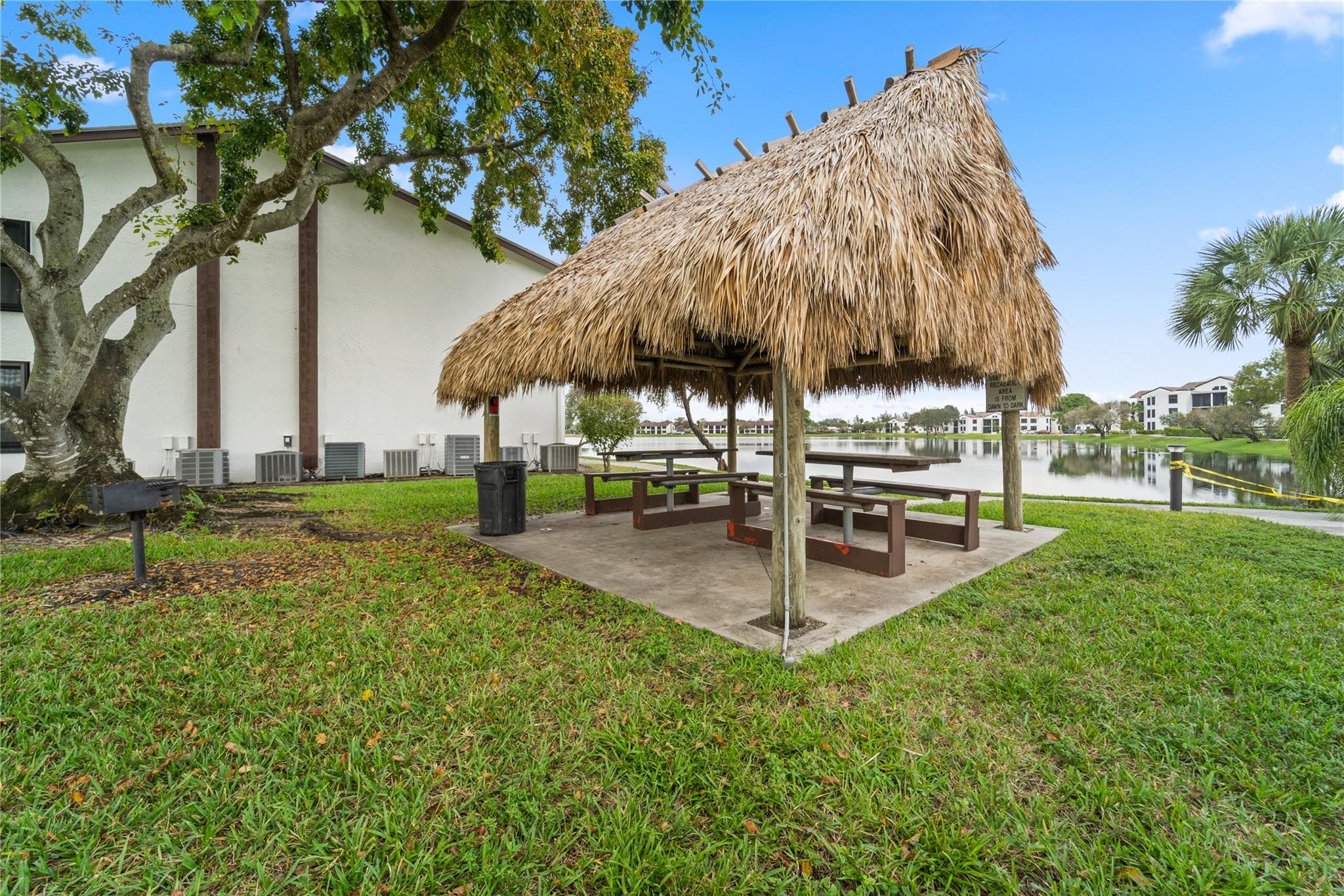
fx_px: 523
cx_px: 672
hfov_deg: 104.3
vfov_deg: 81.2
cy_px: 448
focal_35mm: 14
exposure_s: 1/60
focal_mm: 14
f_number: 11
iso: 1250
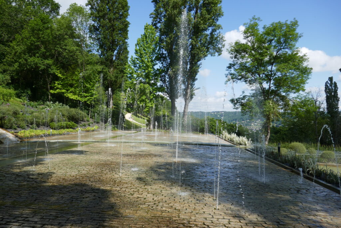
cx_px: 170
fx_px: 237
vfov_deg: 51.3
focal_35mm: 25
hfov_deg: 71.5
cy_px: 114
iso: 125
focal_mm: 9.1
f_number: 3.5
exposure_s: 1/1000
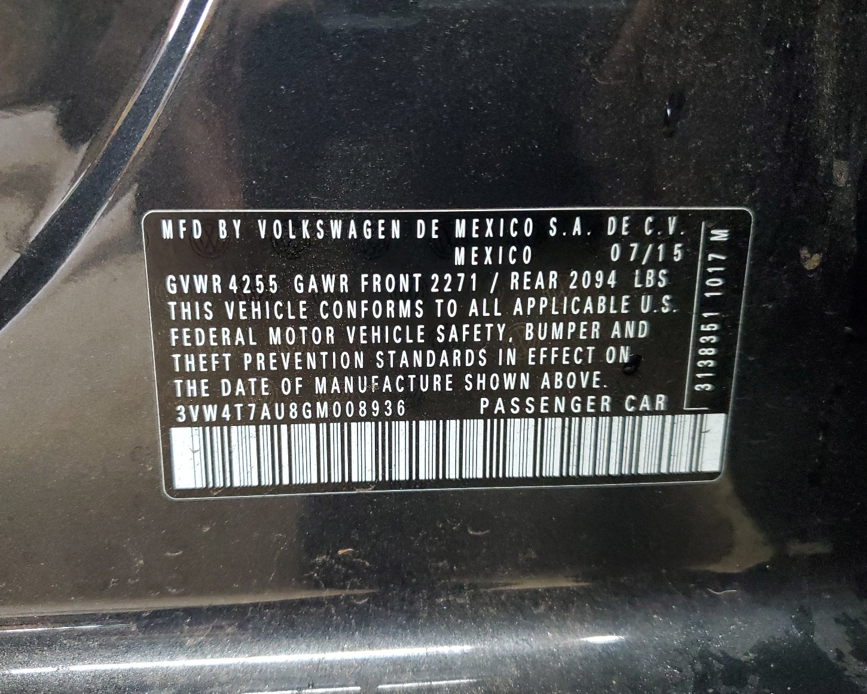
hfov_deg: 62.1
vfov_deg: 51.5
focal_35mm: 28
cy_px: 345
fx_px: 718
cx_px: 399
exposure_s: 1/60.2
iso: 409
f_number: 1.5
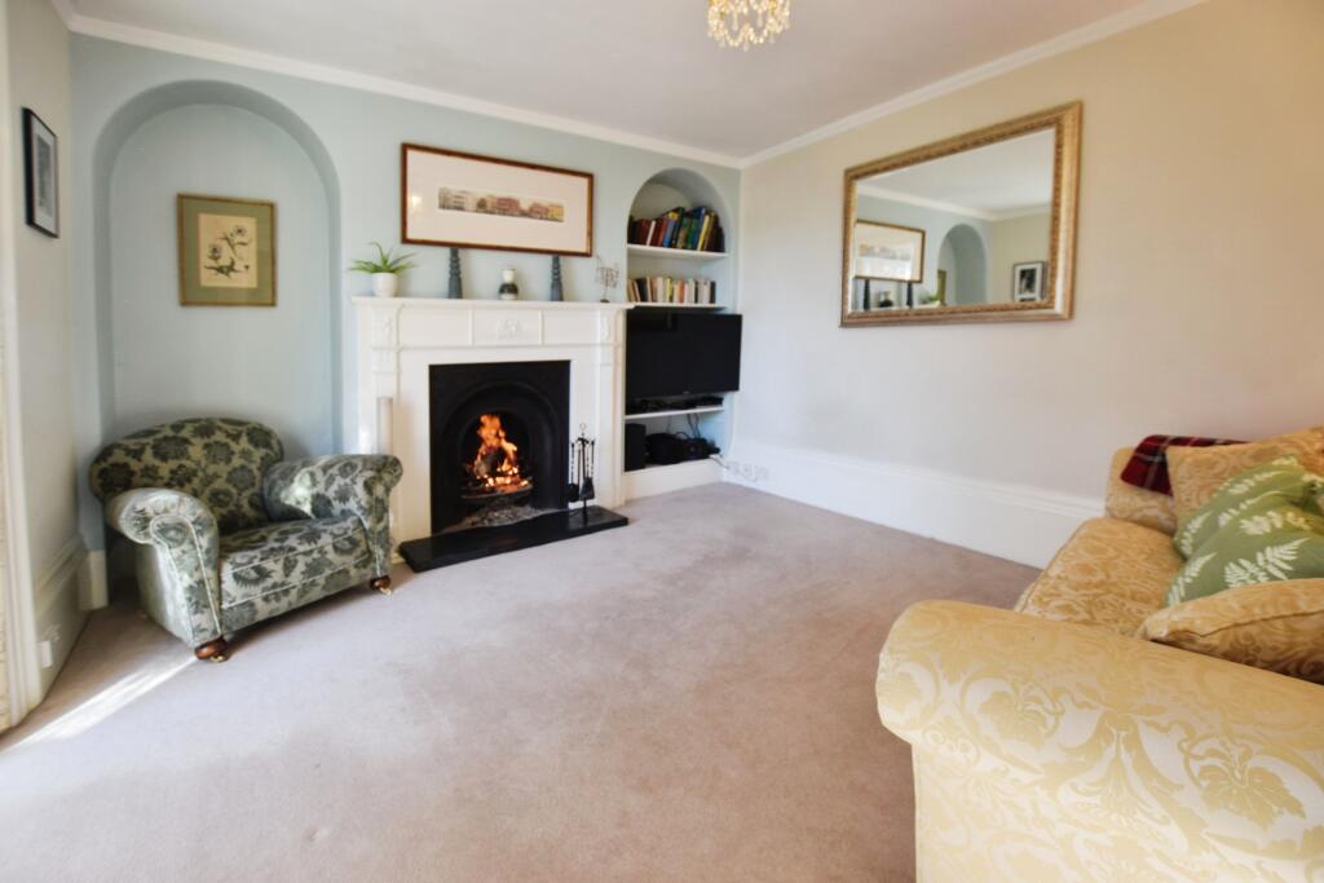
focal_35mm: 15
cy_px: 442
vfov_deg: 77.3
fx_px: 552
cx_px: 662
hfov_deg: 100.4
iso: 400
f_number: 4
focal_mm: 10
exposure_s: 1/60
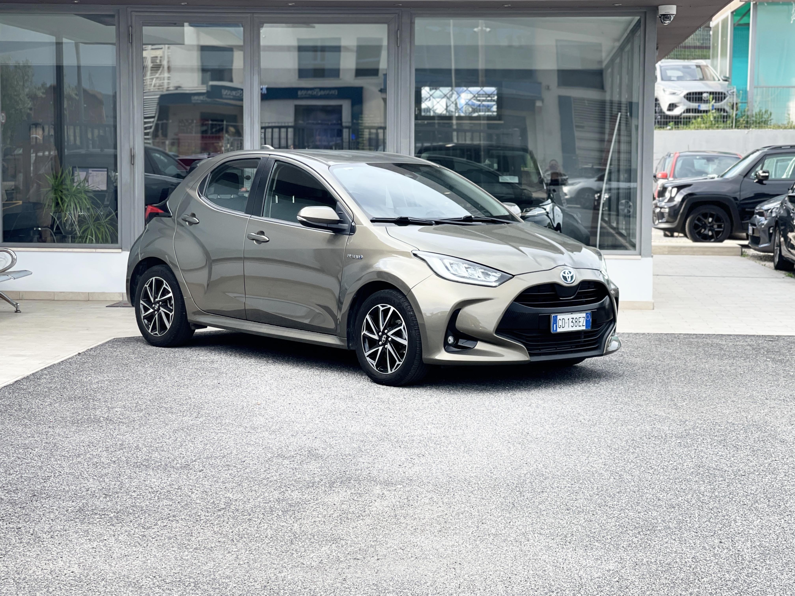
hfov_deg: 30.3
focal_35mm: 64
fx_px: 1470
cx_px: 398
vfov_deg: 22.9
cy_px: 298
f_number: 2.2
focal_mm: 7.5
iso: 32
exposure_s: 1/350
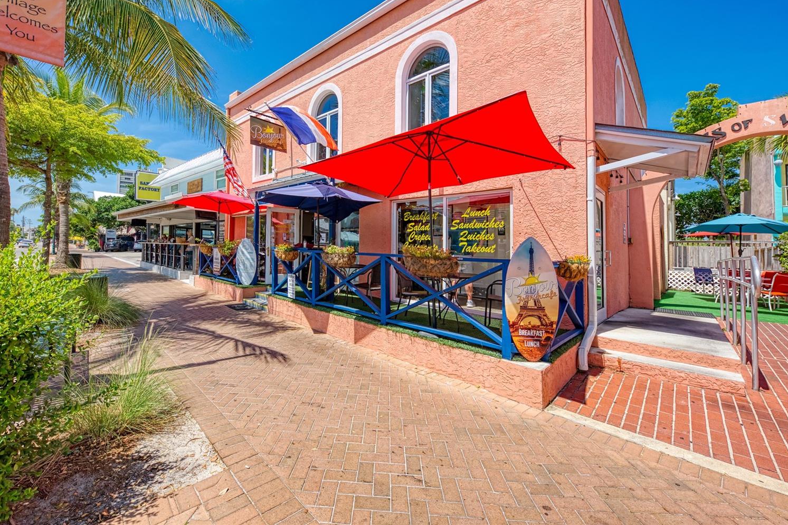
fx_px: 328
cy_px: 244
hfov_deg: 100.3
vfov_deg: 77.2
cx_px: 372
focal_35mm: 15
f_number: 7.1
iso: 400
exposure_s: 1/200
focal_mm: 14
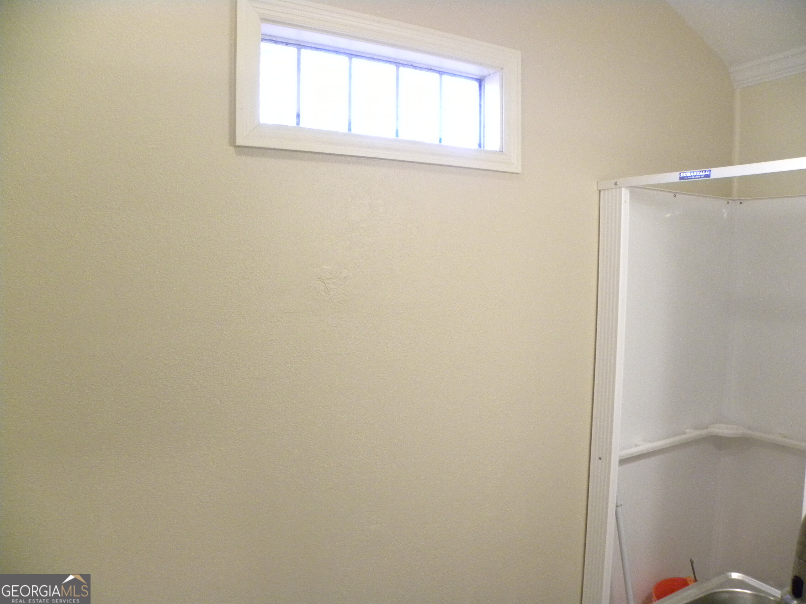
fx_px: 605
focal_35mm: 26
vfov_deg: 53.1
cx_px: 403
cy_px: 302
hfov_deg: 67.3
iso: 400
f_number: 2.8
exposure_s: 1/71.8
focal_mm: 4.6
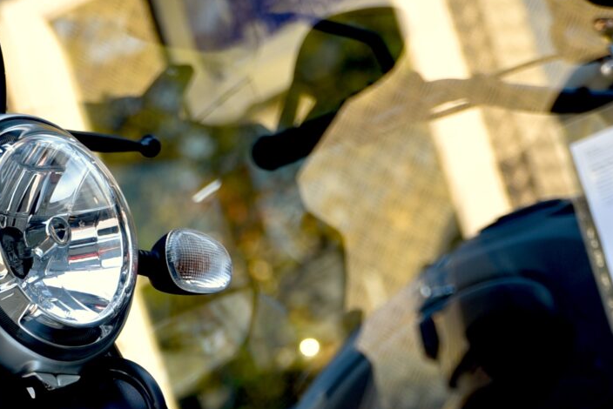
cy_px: 691
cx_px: -277
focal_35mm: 189
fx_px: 3219
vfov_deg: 7.1
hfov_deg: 10.5
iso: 100
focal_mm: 52
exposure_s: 1/60
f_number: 3.2
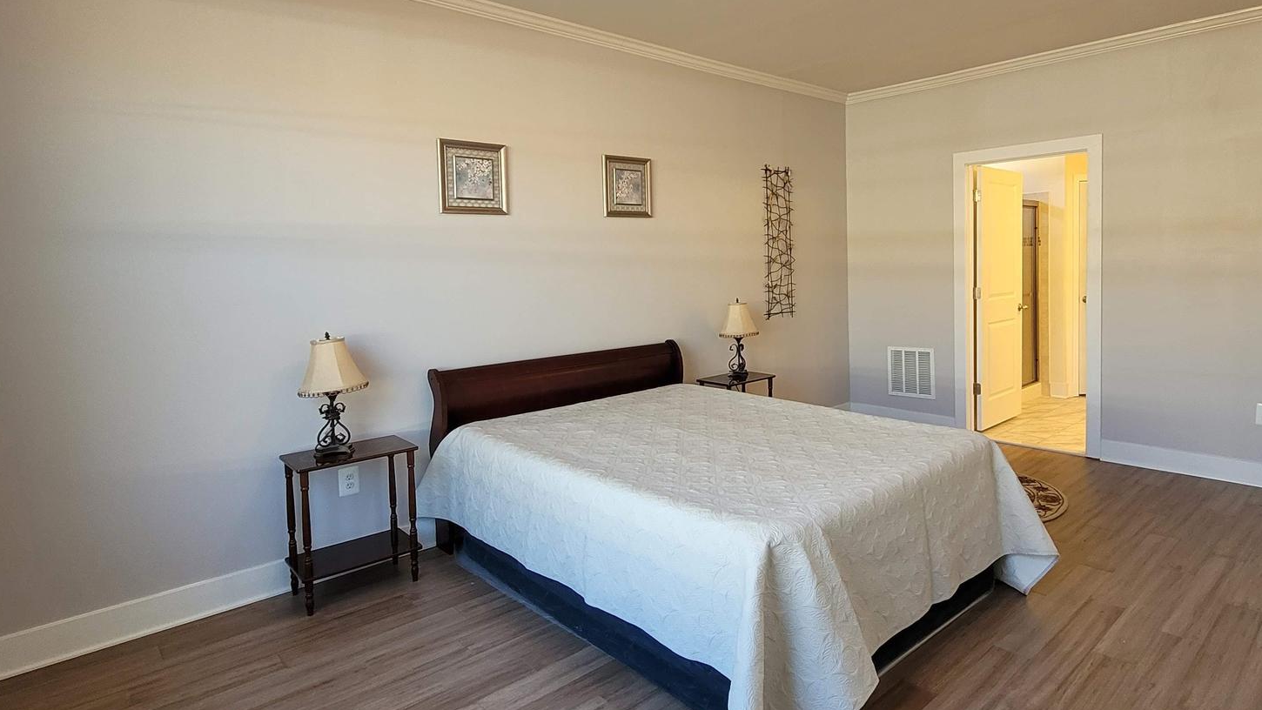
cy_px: 304
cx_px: 686
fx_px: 669
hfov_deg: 86.4
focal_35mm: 20
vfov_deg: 55.7
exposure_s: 1/60
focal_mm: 1.74
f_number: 2.2
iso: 125
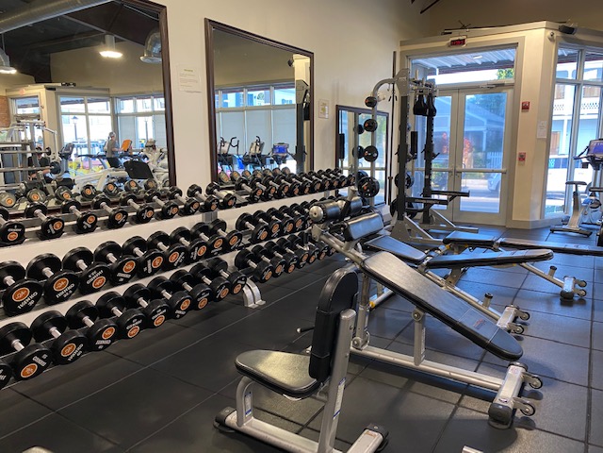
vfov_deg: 53.1
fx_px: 453
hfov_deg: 67.3
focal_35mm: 26
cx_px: 302
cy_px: 226
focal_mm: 4.25
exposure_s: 1/60
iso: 100
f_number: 1.8
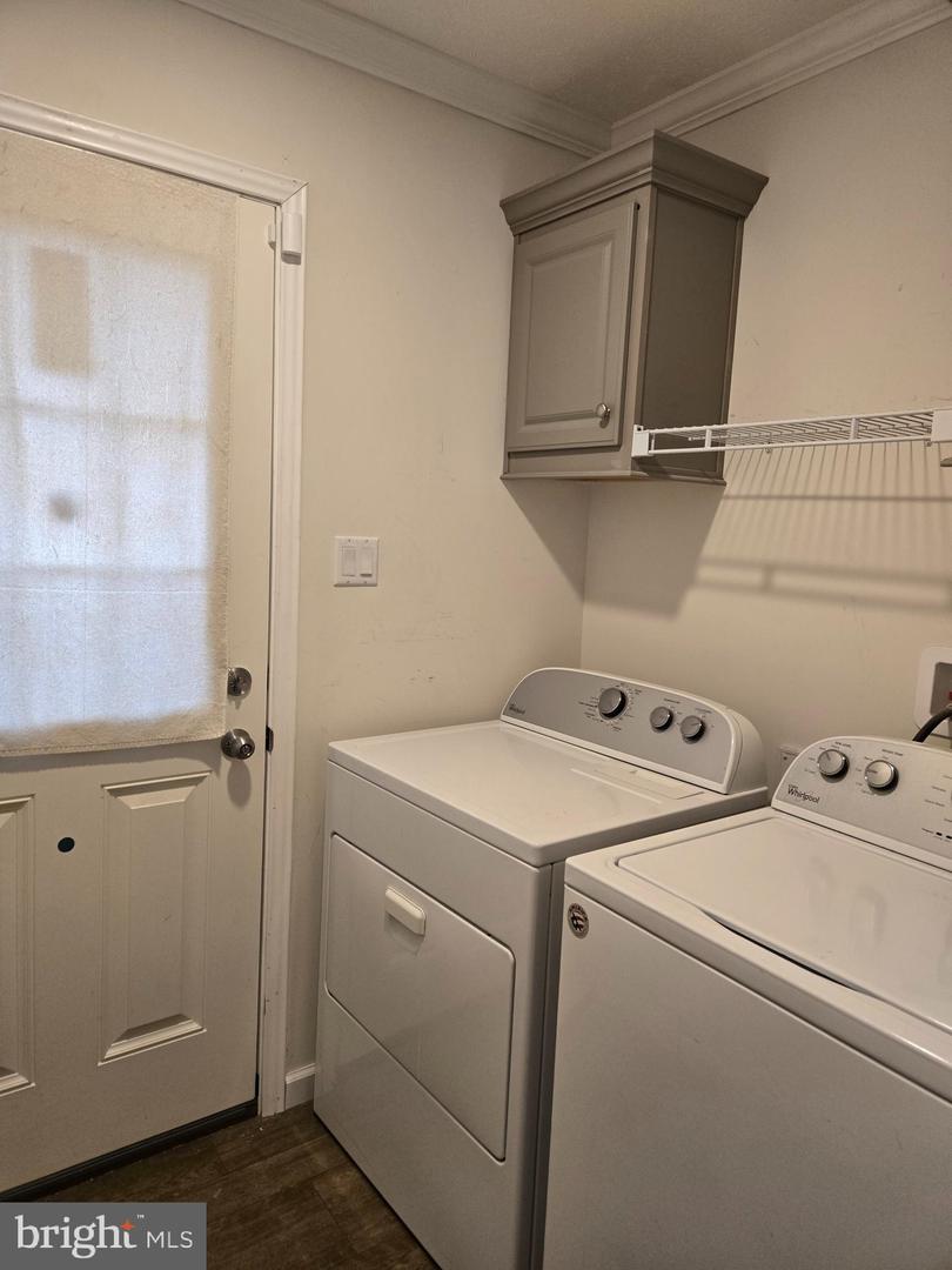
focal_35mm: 23
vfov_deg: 73.9
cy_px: 635
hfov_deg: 58.9
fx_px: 843
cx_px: 476
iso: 160
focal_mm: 5.4
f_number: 1.8
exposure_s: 1/120
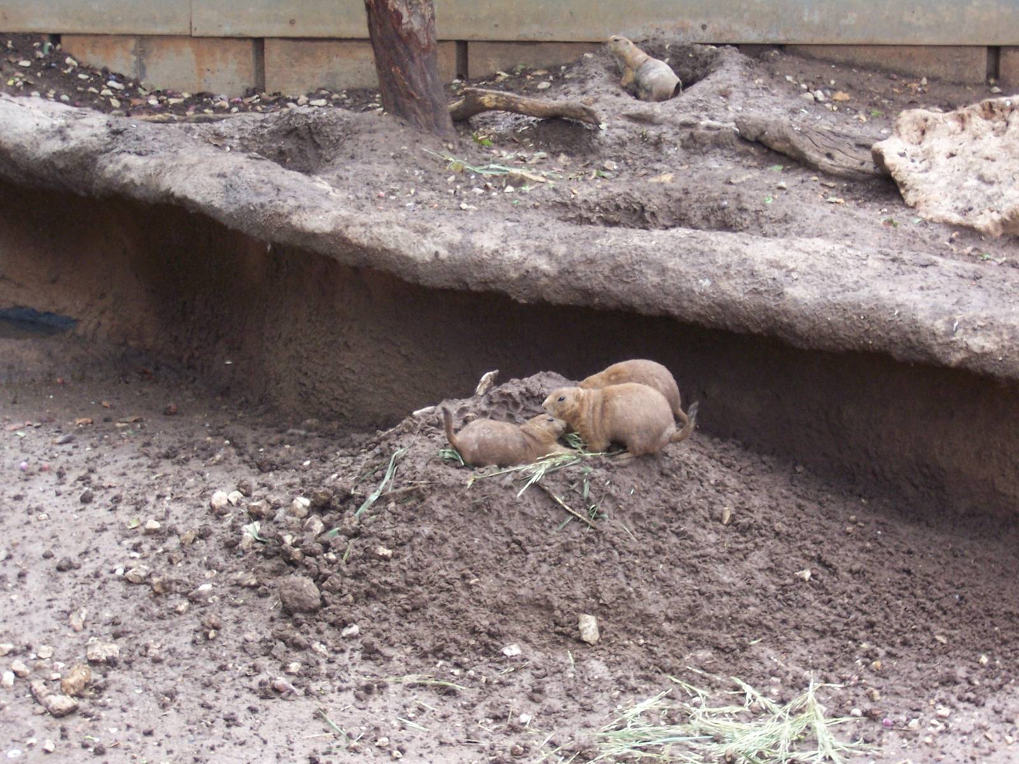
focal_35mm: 108
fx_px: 3179
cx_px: 510
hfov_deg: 18.2
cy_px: 382
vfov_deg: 13.7
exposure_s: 1/125
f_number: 4.8
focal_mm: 18
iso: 140
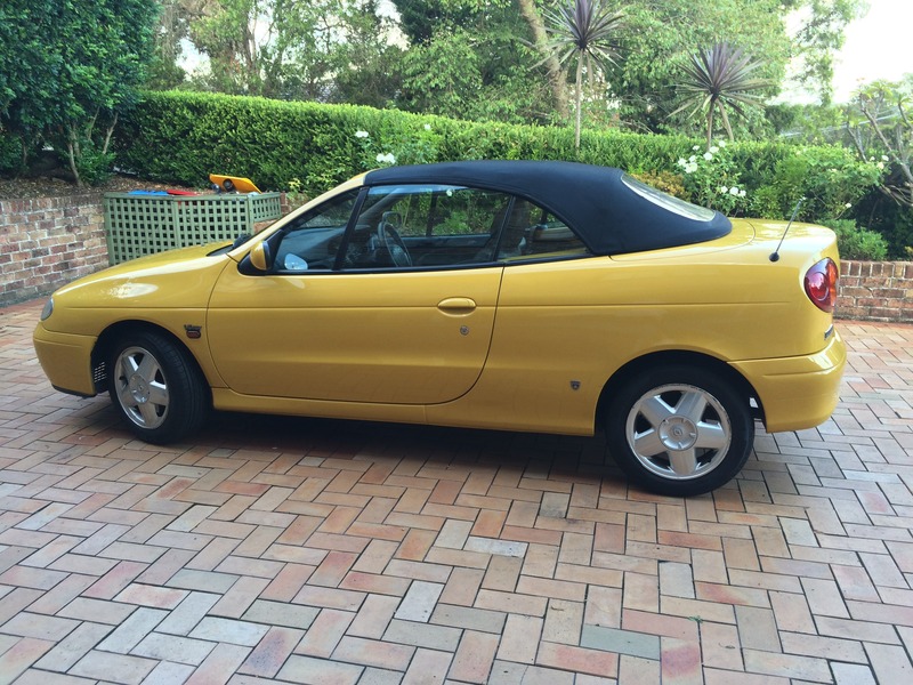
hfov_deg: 61.7
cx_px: 456
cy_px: 342
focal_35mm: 29
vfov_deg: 48.2
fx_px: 765
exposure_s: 1/50
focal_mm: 4.15
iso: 40
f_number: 2.2
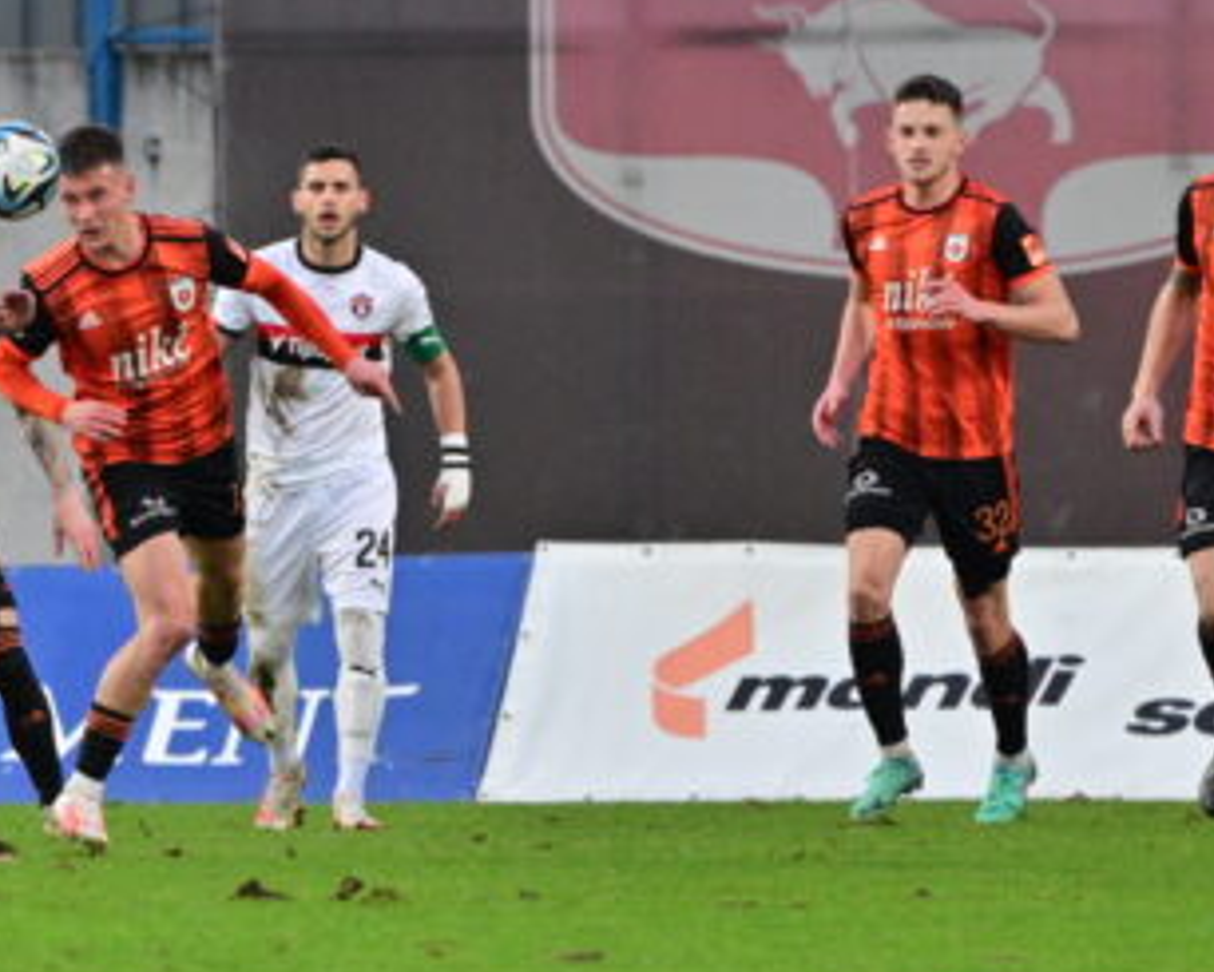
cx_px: 44
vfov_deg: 1.3
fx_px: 42339
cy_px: 478
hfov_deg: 1.6
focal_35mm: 1178
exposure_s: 1/1000
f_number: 6.3
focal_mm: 400
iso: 1800
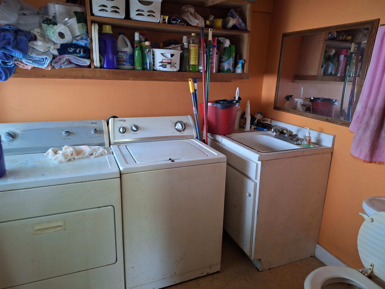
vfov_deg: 58.9
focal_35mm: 23
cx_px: 192
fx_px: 256
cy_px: 144
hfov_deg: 73.9
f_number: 1.8
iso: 400
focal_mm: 5.54
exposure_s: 1/24
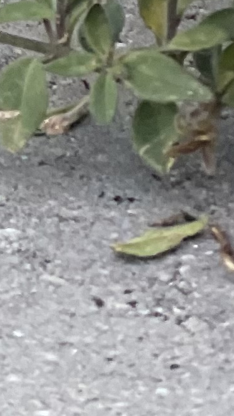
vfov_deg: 6.0
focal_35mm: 347
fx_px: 3829
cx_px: -483
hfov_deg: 3.4
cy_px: -603
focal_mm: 6
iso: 50
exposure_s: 1/122
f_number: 2
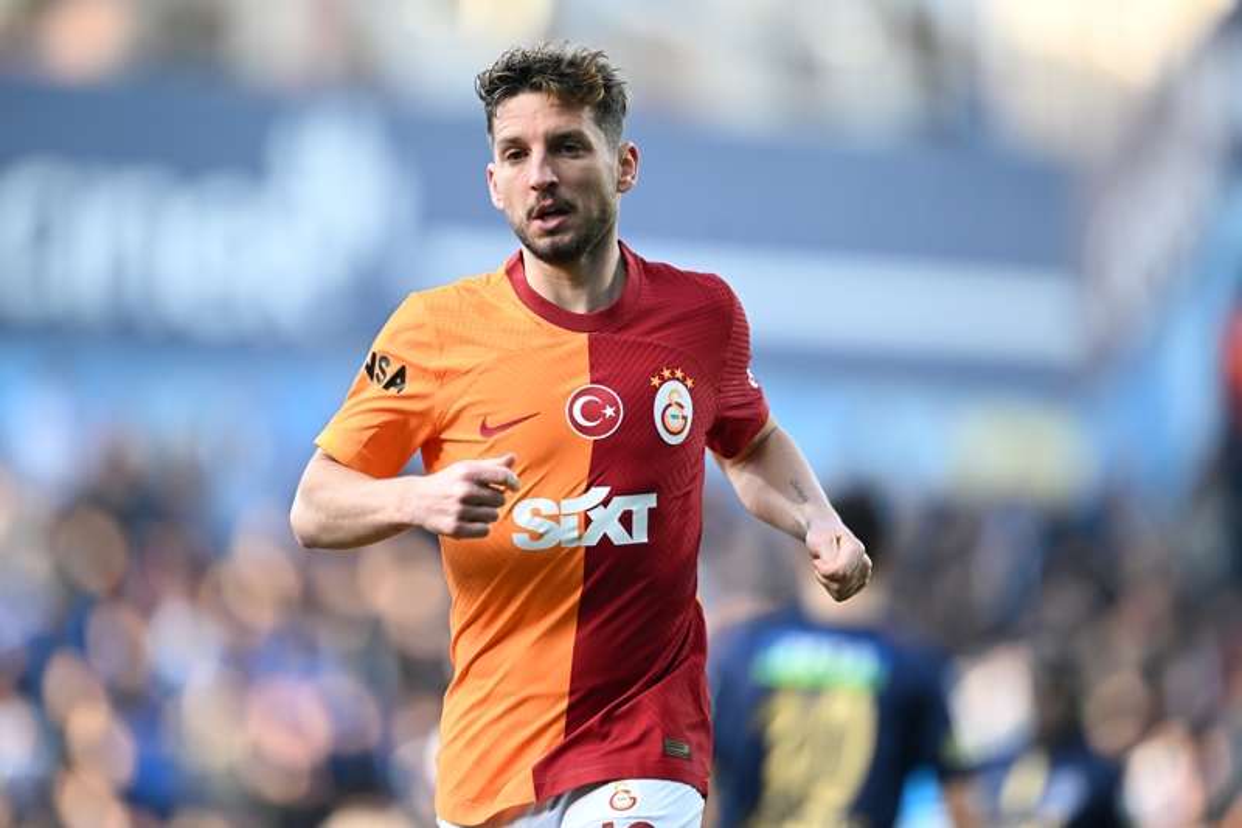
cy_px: 414
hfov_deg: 5.2
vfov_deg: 3.4
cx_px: 621
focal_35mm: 400
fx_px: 13796
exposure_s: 1/640
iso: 400
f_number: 2.8
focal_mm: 400
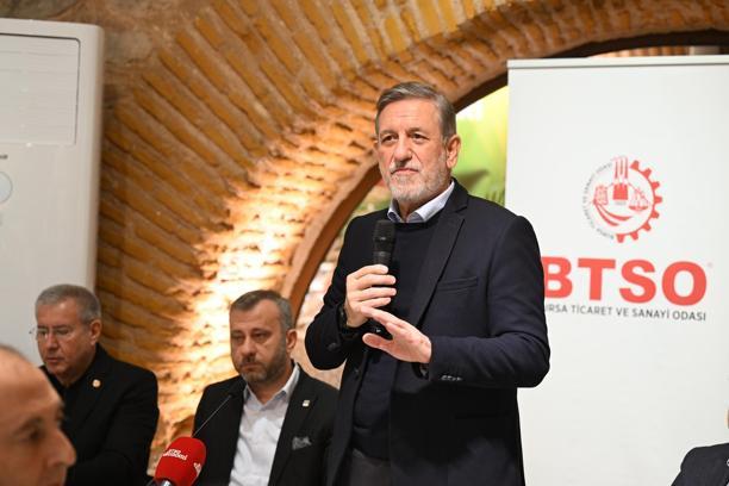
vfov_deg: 19.5
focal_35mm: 70
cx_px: 364
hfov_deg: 28.8
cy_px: 243
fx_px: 1417
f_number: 3.5
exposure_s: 1/100
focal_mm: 70
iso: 1600
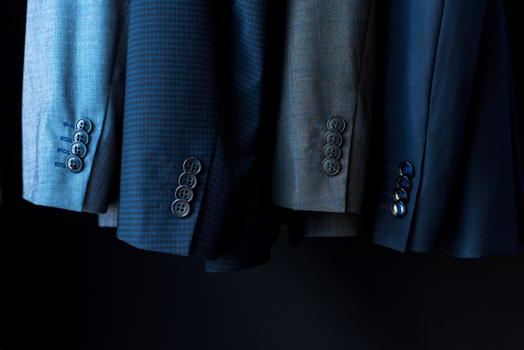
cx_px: 262
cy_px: 175
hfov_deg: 39.6
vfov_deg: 27.0
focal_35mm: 50
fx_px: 728
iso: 400
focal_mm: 50
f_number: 3.2
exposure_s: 1/200
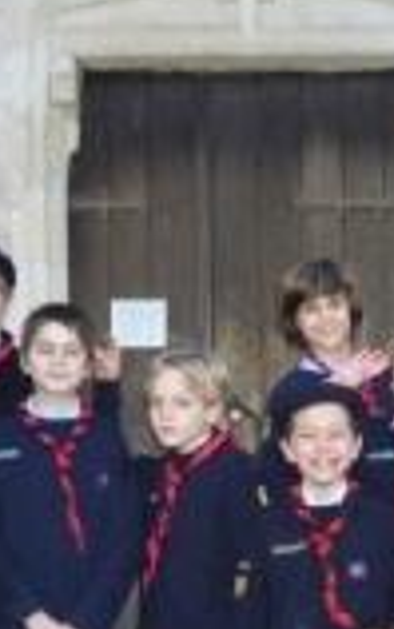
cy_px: 549
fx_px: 1698
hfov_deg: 13.1
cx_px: 362
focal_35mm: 99
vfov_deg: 20.6
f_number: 2.8
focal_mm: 5.5
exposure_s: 1/30
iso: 640
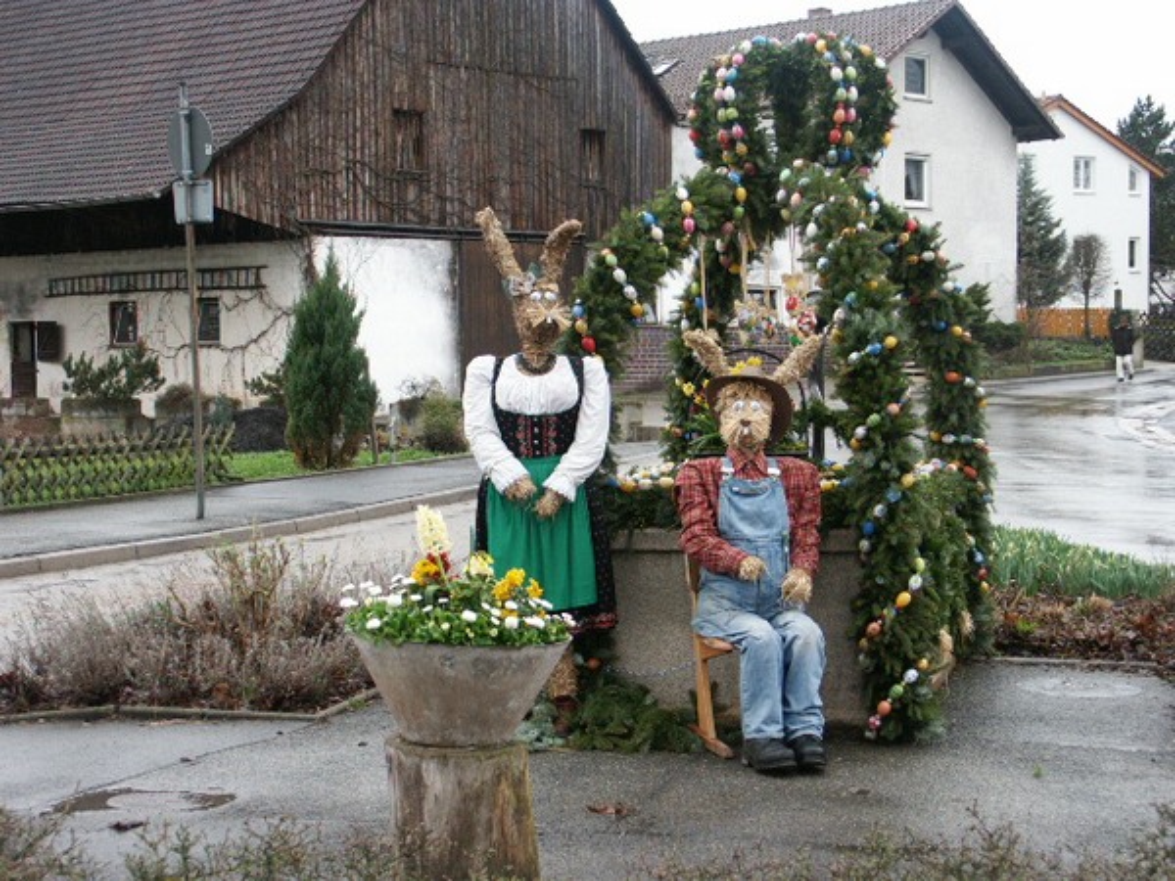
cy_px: 440
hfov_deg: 28.2
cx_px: 588
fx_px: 2342
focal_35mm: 69
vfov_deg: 21.3
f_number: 3.5
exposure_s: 1/90
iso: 100
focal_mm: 17.23
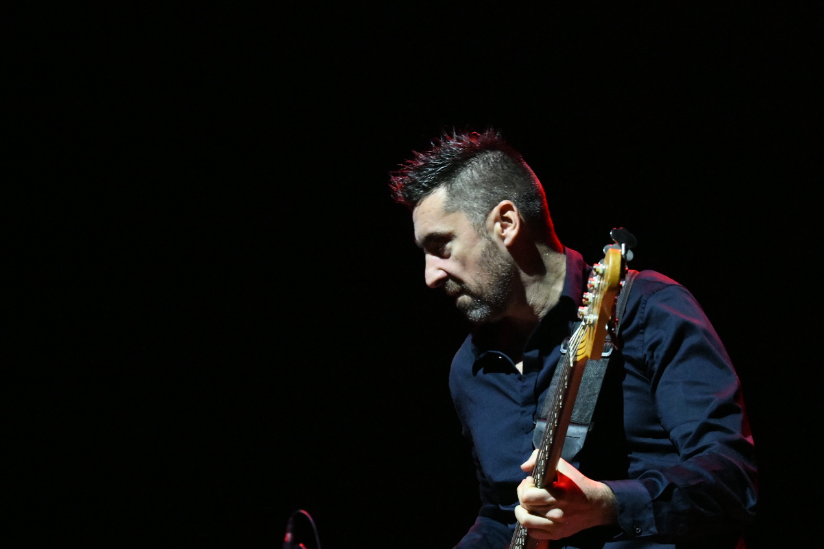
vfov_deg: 10.5
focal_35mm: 130
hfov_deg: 15.8
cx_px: 501
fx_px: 2975
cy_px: 304
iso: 16000
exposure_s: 1/200
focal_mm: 102
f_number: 9
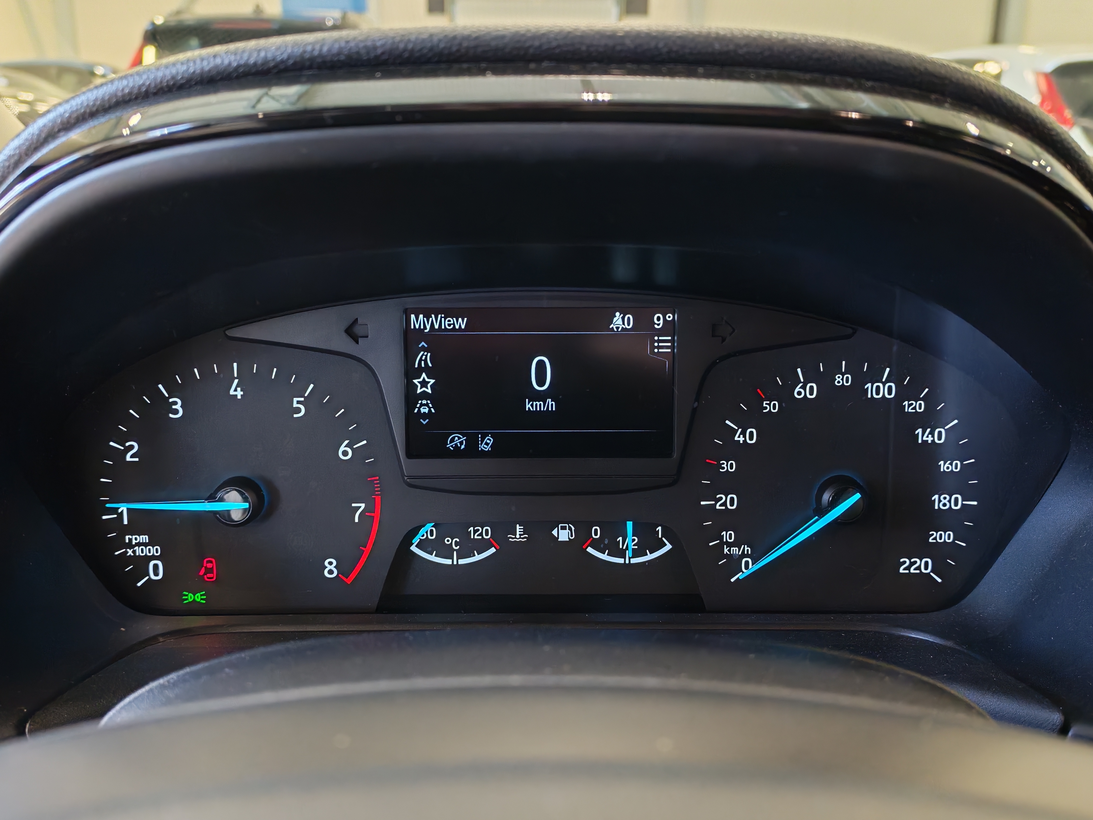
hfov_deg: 55.4
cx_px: 546
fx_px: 1042
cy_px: 410
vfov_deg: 42.9
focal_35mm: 33
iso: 1259
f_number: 1.9
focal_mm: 6.12
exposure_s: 1/100
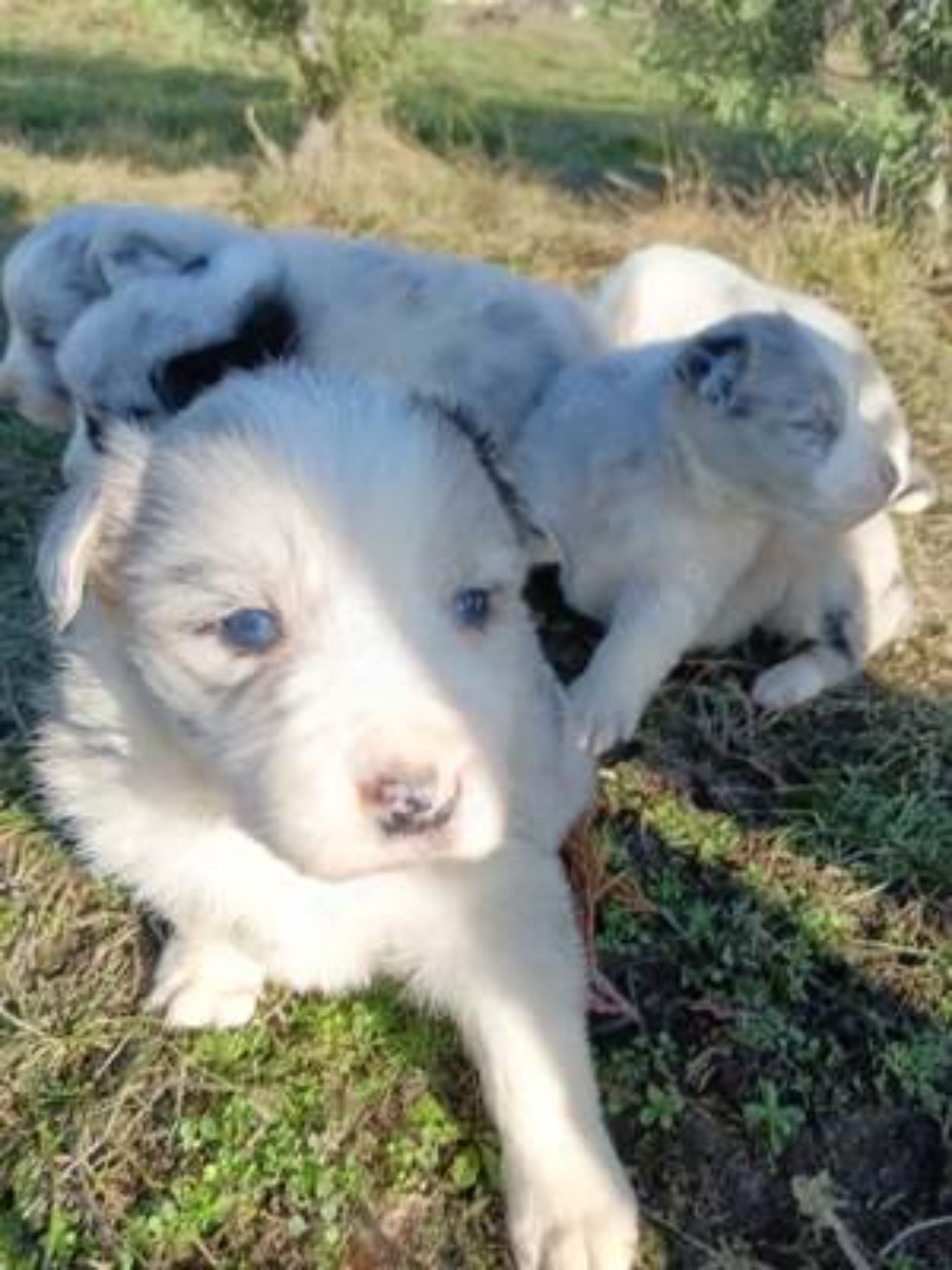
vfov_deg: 65.3
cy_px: 635
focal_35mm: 27
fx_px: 990
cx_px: 476
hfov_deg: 51.4
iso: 100
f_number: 1.9
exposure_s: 1/435
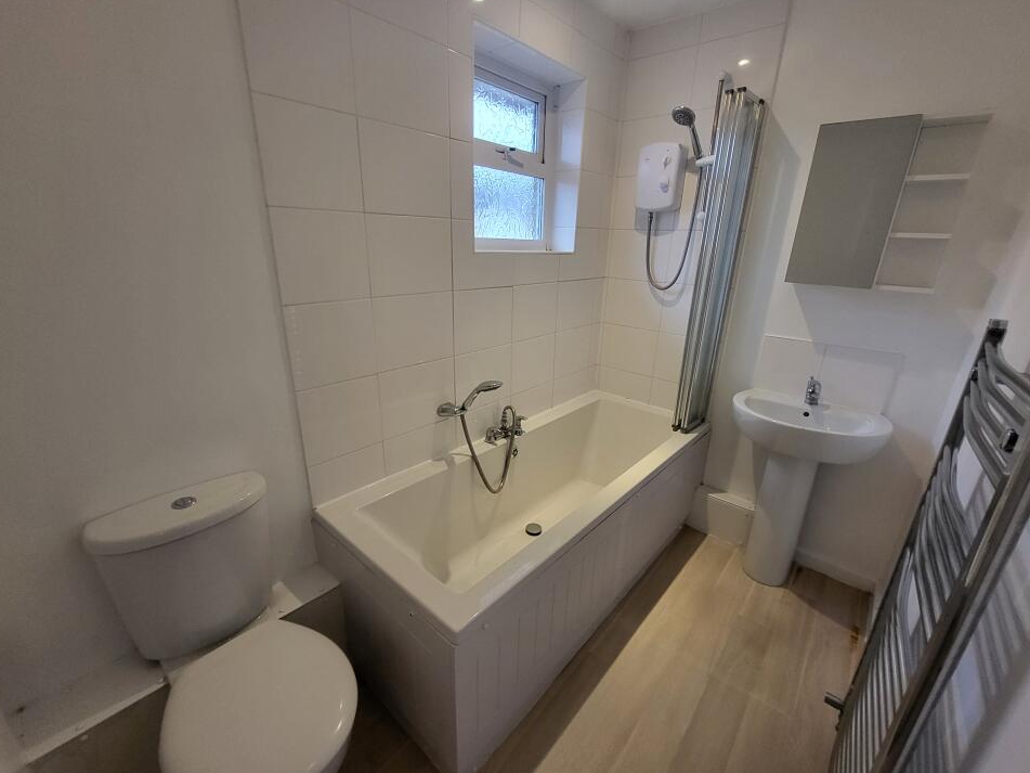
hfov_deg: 102.1
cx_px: 511
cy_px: 388
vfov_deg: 85.7
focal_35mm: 14
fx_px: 417
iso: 400
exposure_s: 1/50
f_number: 2.2
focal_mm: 1.74
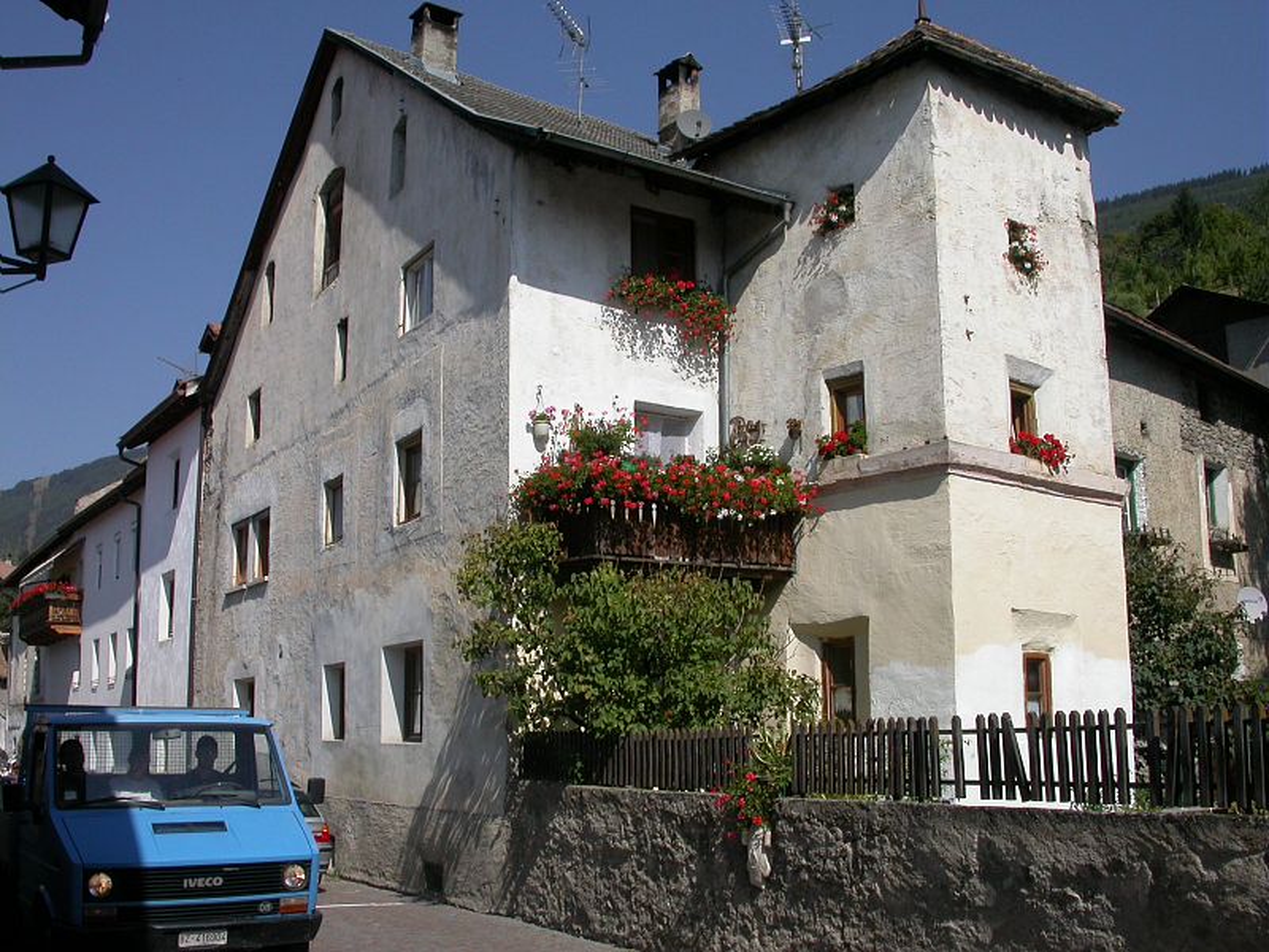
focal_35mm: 38
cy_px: 476
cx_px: 634
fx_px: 1393
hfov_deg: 49.0
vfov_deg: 37.7
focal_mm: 7.85
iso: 100
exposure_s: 1/639
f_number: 7.5
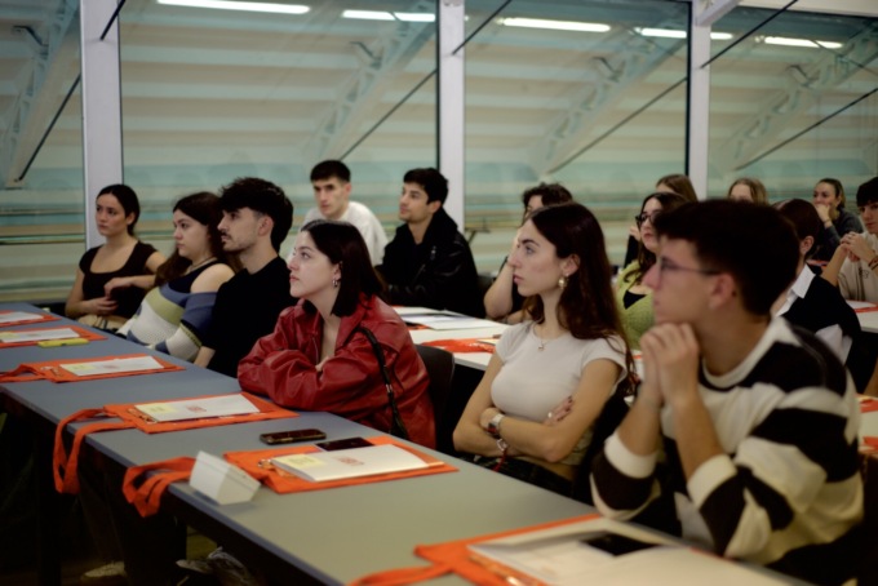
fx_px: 1220
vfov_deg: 27.0
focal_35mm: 50
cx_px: 439
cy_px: 293
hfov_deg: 39.6
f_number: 1.8
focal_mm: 50
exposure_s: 1/500
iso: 160
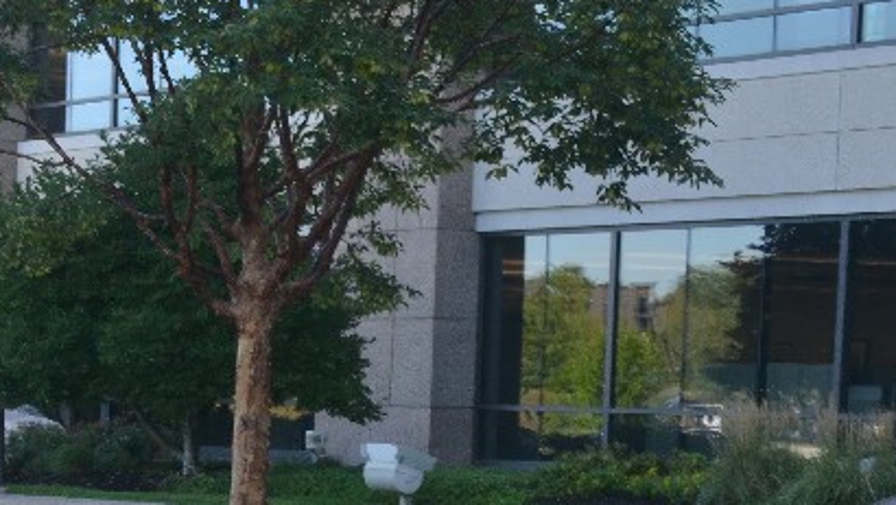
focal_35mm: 118
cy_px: 825
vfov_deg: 9.9
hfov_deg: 17.2
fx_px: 2805
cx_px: -240
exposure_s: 1/60
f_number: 8
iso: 160
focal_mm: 22
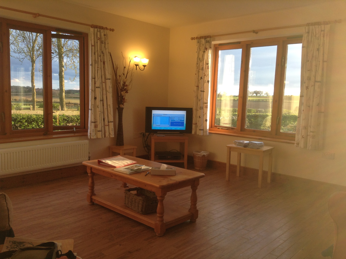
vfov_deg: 42.8
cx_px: 173
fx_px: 329
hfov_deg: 55.4
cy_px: 130
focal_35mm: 33
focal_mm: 3.3
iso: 40
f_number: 2.4
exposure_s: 1/60
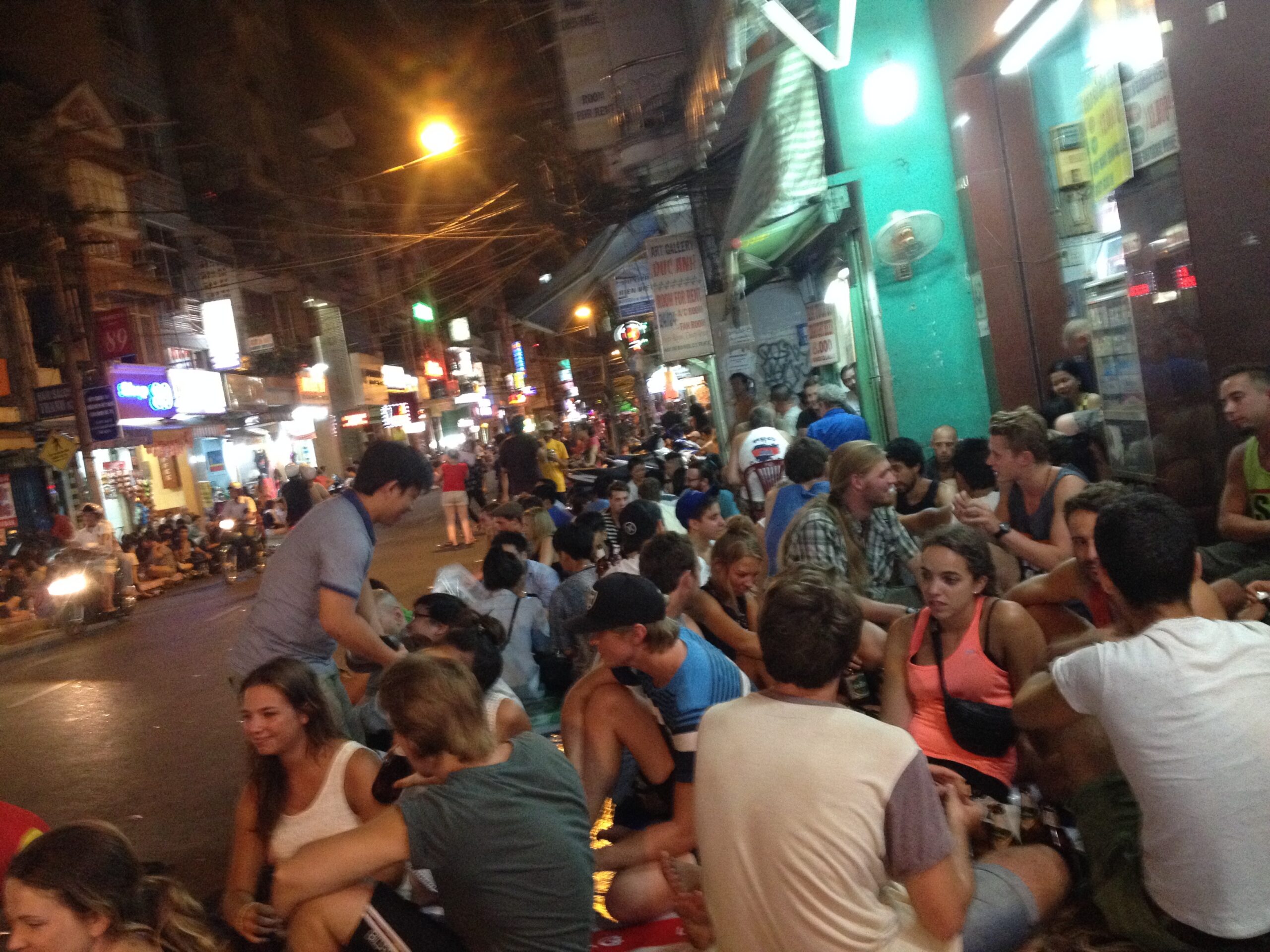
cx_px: 635
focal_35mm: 35
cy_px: 476
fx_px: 1284
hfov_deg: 52.6
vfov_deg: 40.7
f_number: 2.4
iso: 400
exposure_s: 1/20
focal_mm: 4.28
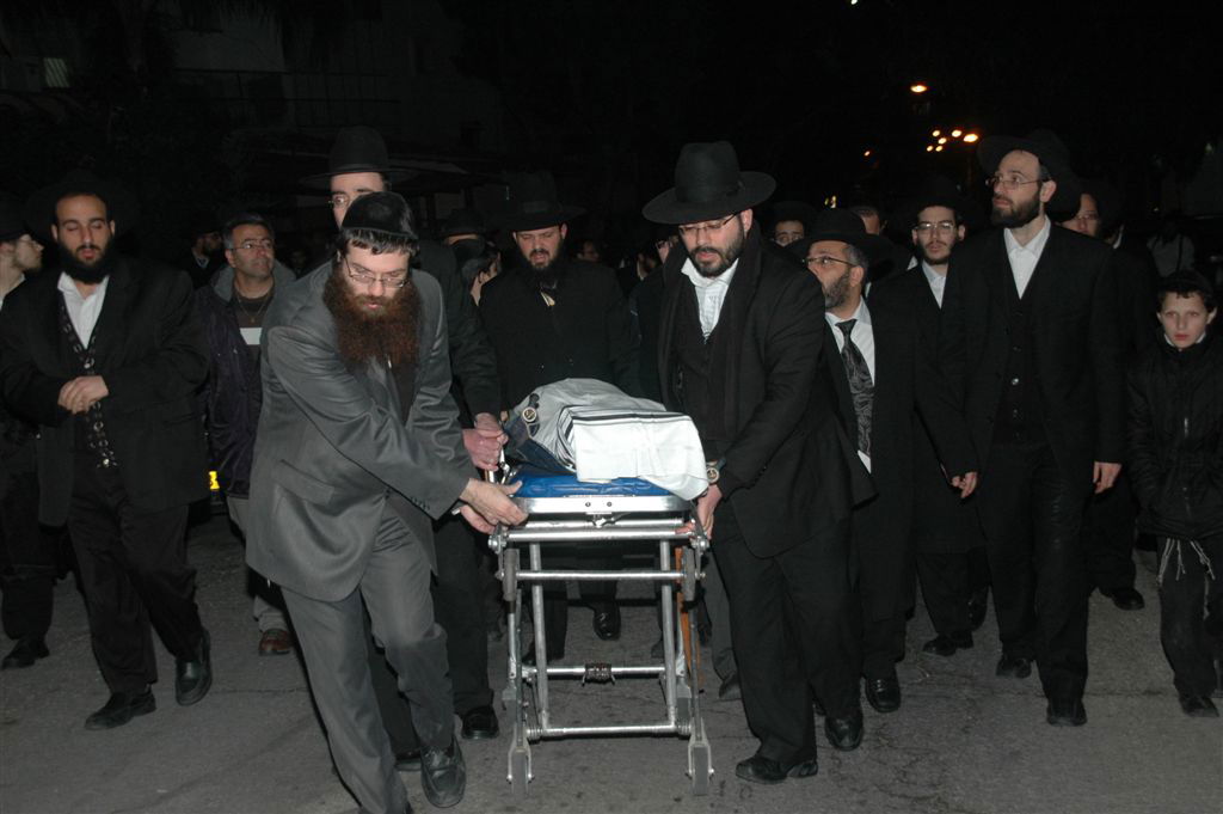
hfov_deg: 49.6
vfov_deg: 34.2
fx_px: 1324
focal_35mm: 39
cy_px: 407
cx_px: 612
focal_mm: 26
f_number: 5
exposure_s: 1/60
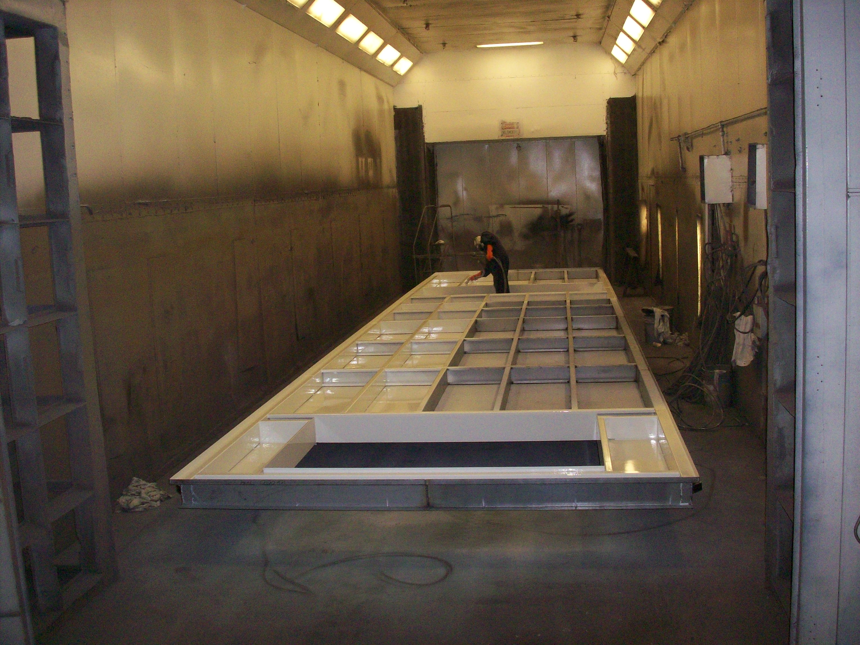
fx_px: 919
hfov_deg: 50.1
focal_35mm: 37
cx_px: 430
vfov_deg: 38.7
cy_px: 322
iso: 200
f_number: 2.8
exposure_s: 1/64
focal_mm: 6.2
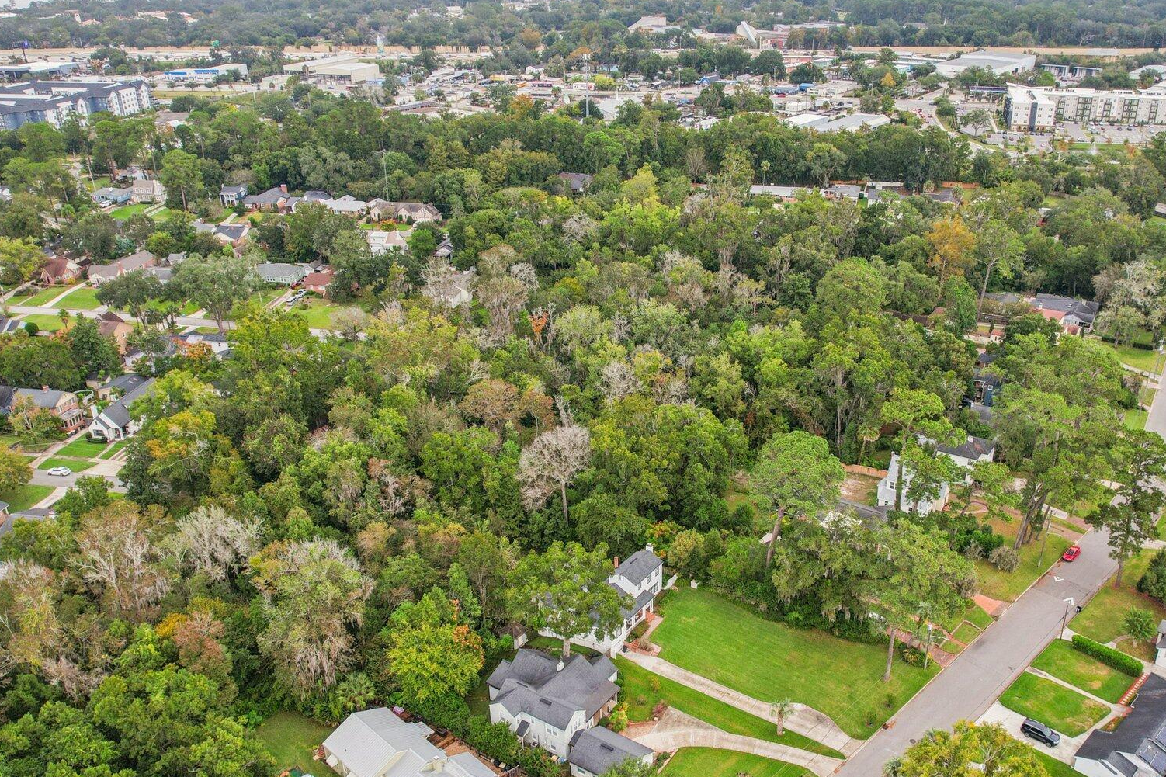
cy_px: 424
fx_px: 971
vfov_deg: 43.6
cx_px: 648
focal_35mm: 30
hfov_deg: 61.8
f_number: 2.8
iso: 130
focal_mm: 8.4
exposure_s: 1/200
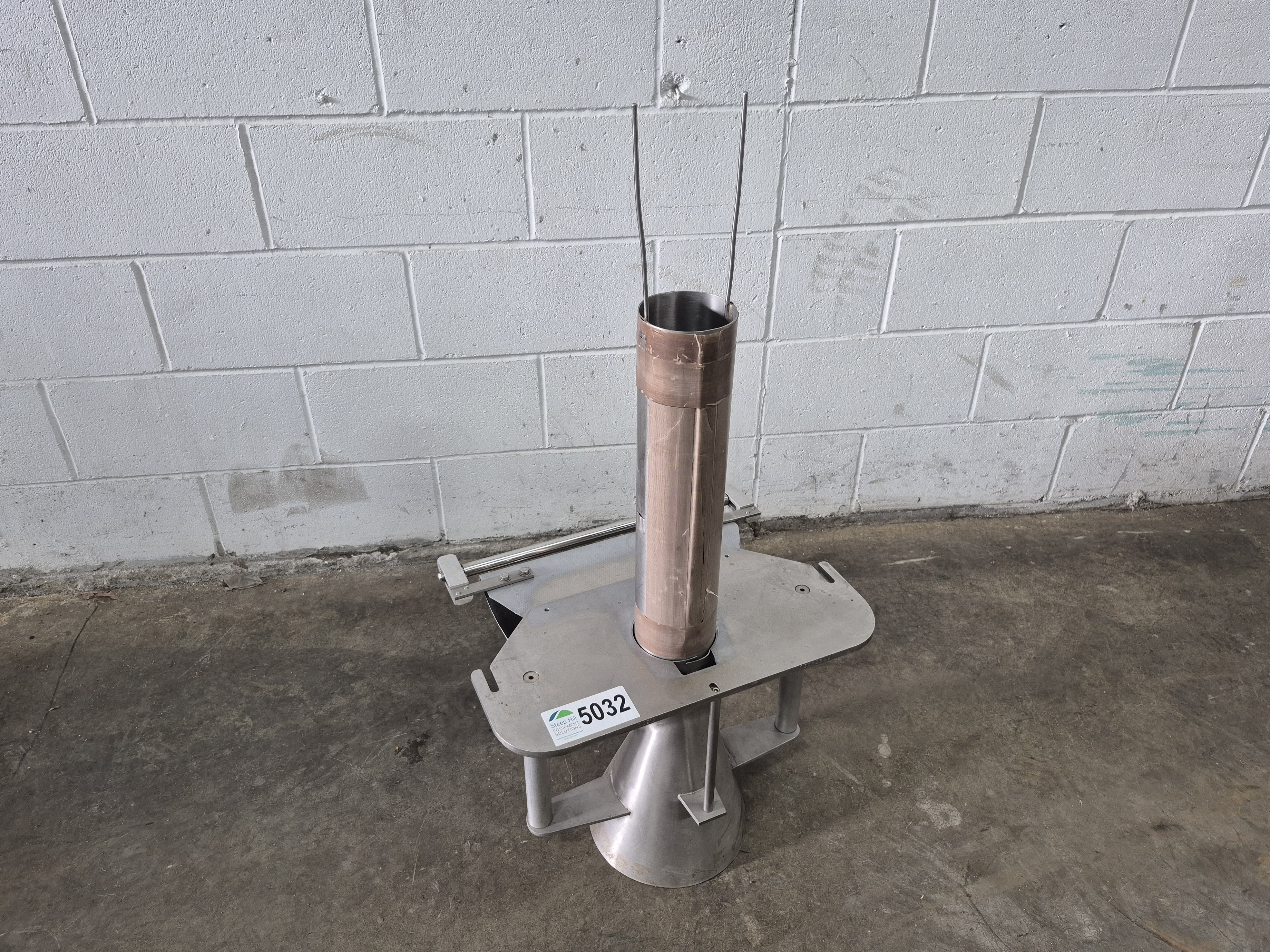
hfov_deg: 69.4
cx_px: 642
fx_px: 917
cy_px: 443
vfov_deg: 54.8
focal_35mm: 25
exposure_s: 1/120
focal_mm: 5.4
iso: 125
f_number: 1.8
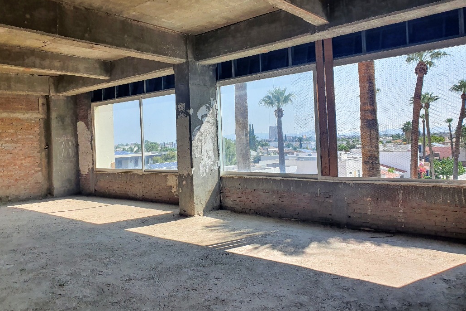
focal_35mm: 28
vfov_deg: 46.2
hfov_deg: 65.5
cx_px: 231
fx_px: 362
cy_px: 133
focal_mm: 4.32
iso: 50
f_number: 2.4
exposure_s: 1/1464
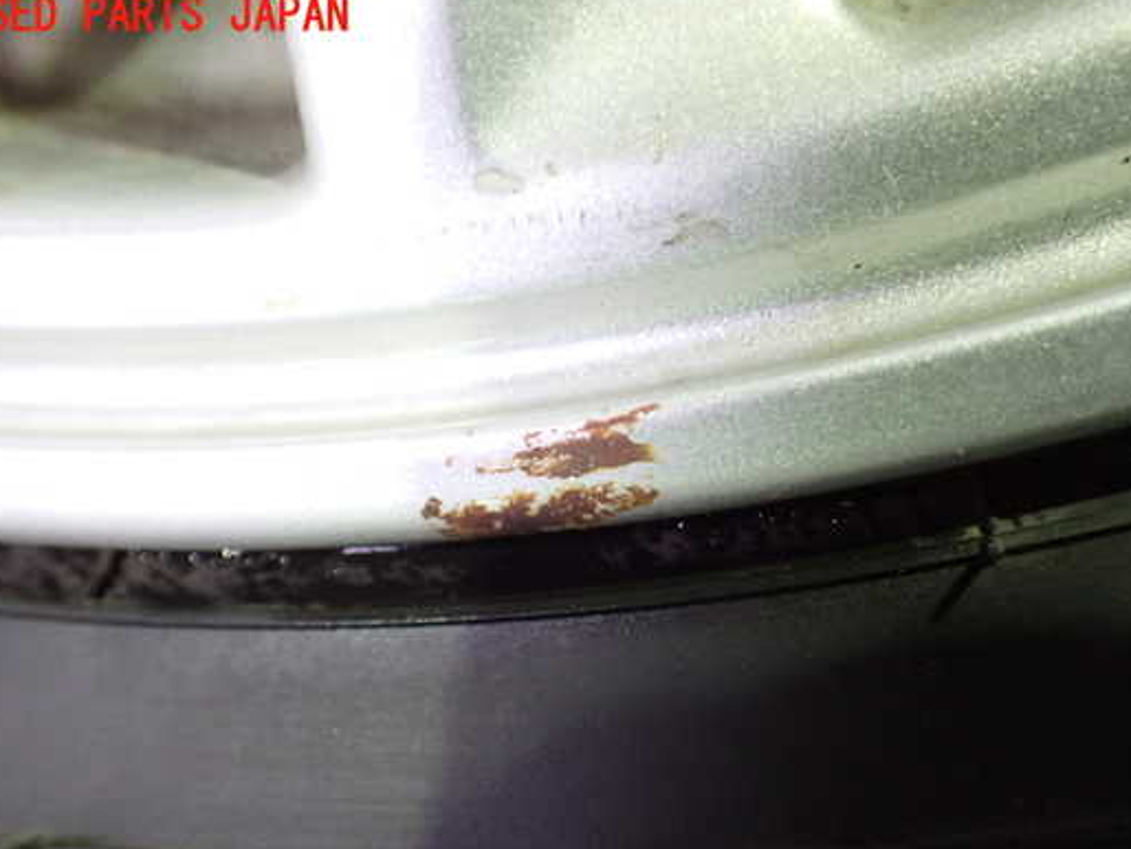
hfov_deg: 52.6
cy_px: 484
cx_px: 610
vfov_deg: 40.6
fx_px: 1144
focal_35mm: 35
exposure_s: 1/30
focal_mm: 5.4
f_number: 2.3
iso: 800
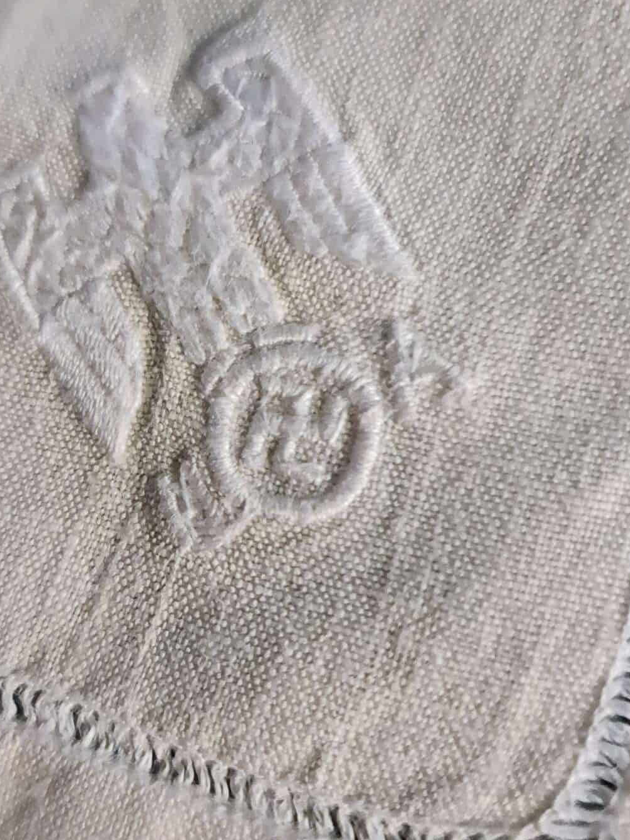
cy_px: 442
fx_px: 1165
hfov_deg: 30.0
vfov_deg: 39.6
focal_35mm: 48
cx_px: 206
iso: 1600
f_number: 1.8
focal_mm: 7
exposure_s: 1/100
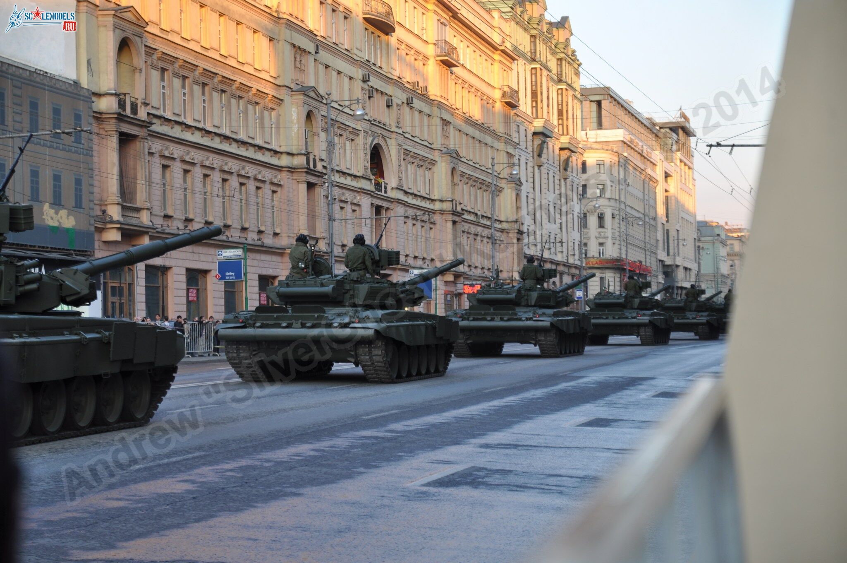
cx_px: 424
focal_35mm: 75
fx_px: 1762
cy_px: 282
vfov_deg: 18.1
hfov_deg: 27.0
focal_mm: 50
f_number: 2.8
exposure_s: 1/160
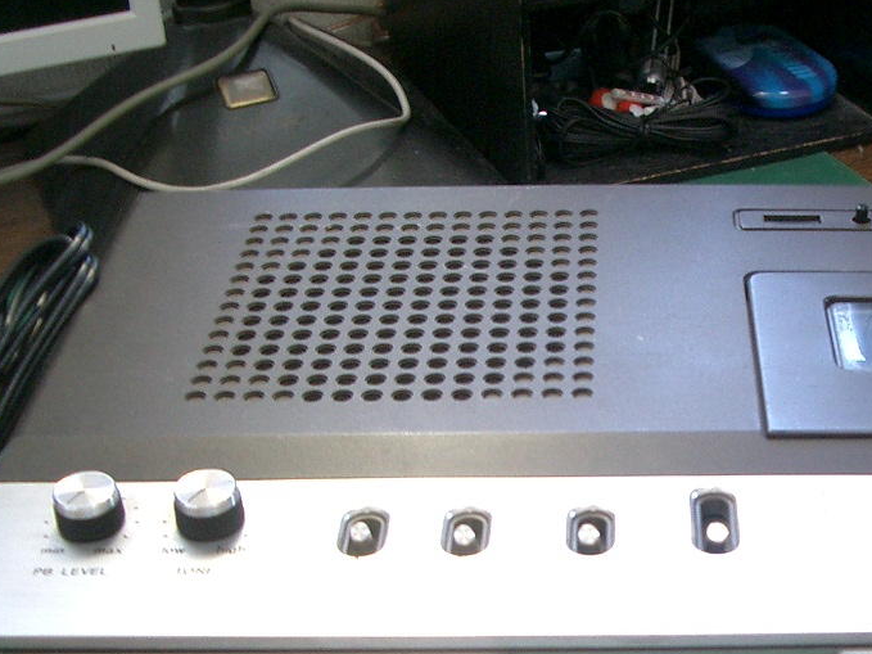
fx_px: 1662
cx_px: 660
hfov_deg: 28.9
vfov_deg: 22.0
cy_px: 499
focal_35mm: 66
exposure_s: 1/30
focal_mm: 5.8
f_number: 2.6
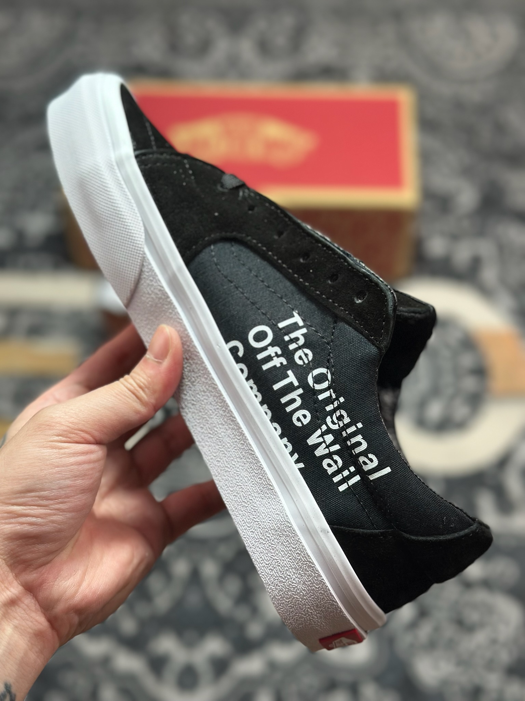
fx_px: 971
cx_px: 262
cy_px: 350
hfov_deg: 30.3
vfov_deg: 39.7
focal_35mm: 48
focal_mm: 6.86
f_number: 1.78
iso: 80
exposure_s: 1/380
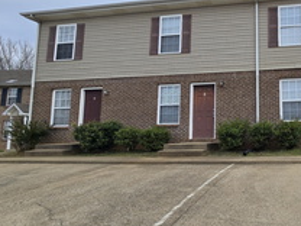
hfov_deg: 57.3
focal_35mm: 25
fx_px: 217
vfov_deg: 54.9
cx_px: 282
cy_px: 114
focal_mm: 2.2
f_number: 2.2
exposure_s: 1/2650
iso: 50
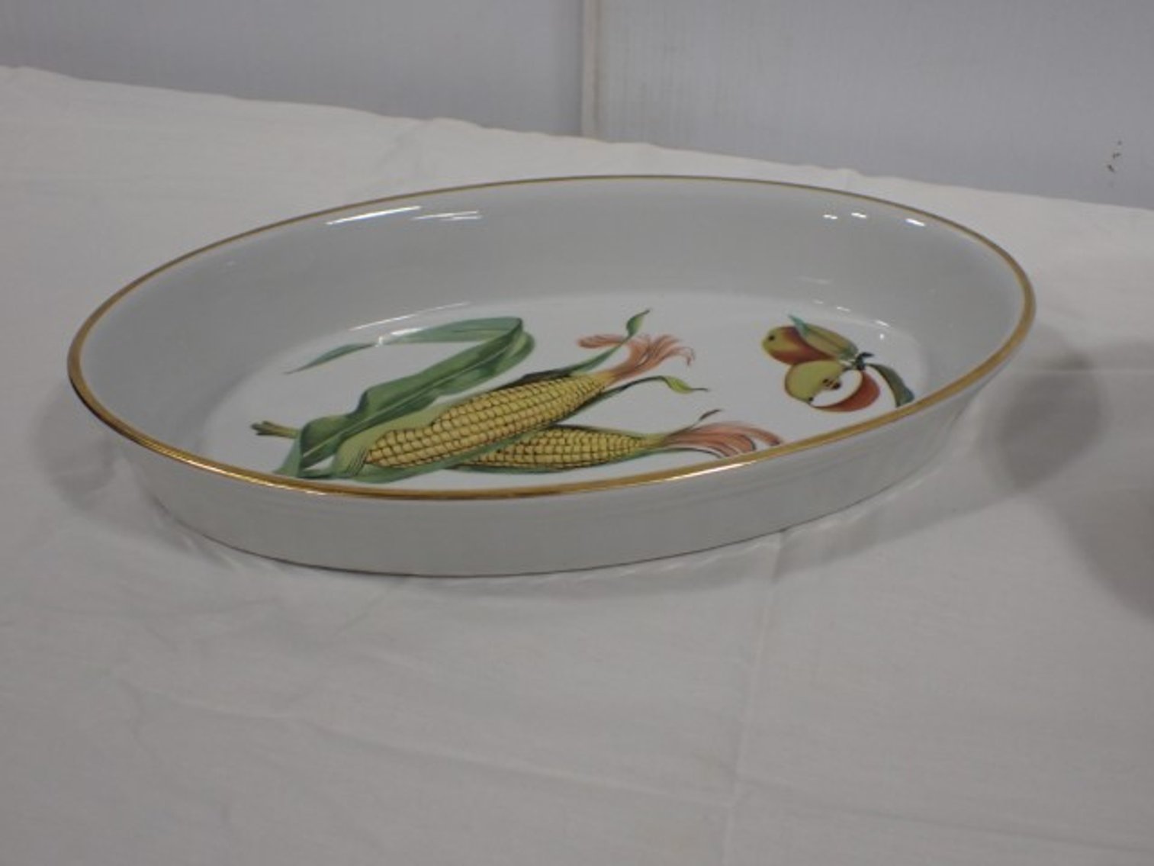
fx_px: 1367
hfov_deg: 45.8
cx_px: 577
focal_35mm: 41
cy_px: 433
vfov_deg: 35.1
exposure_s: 1/160
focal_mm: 7.31
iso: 320
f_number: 2.8
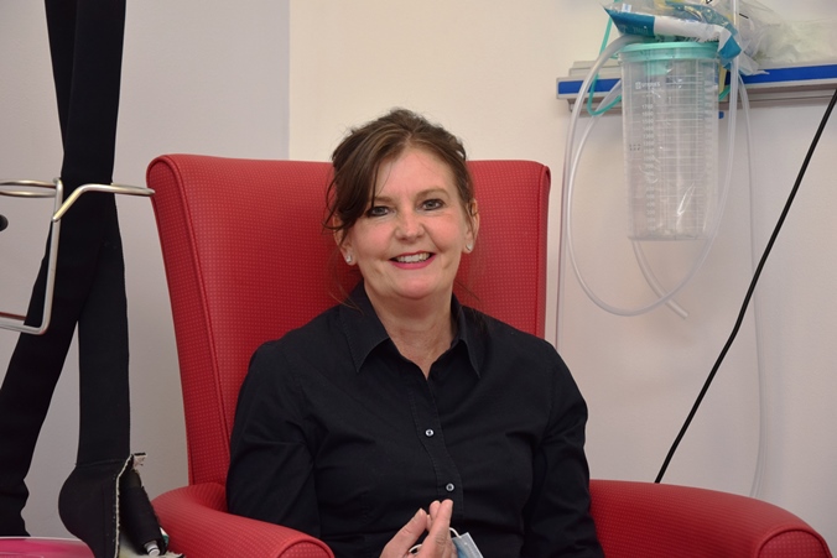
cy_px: 279
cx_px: 418
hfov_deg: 19.5
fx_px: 2442
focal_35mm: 105
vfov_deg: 13.0
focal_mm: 70
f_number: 5.6
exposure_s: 1/125
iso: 400
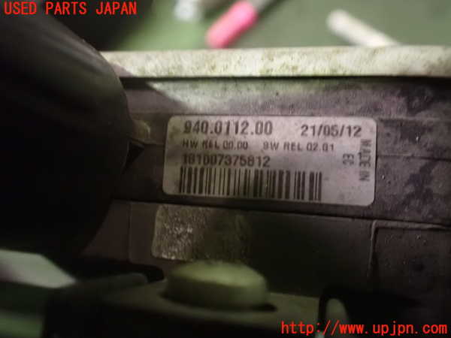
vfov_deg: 46.8
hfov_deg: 60.0
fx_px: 391
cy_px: 169
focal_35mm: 30
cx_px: 226
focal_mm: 5.4
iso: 1600
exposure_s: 1/30
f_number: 2.3
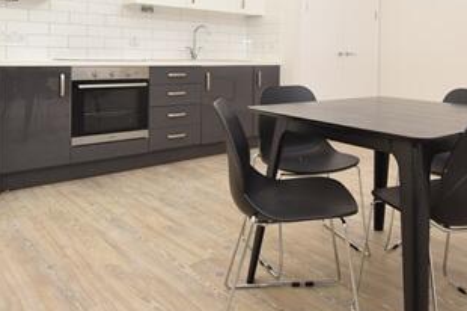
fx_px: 402
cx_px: 310
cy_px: 65
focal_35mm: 31
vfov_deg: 40.6
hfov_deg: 59.0
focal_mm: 10
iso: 450
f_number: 5.6
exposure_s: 1/125
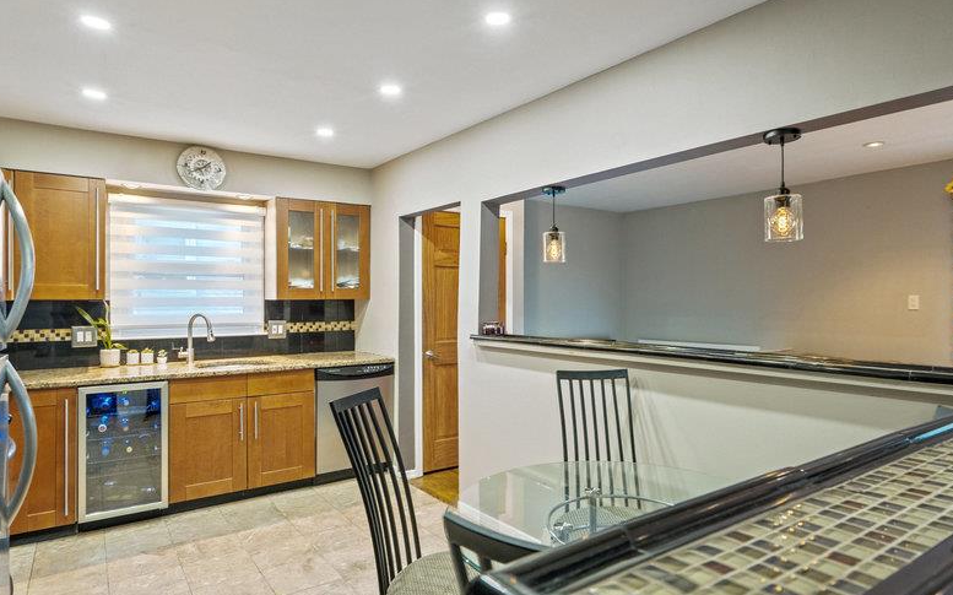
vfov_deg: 57.2
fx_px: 545
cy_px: 286
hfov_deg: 82.3
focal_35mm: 21
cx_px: 476
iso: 4000
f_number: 5.6
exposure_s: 1/10
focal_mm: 16
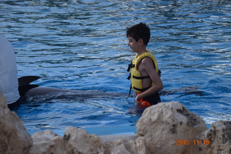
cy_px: 77
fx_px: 1251
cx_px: 116
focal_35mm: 195
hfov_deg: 10.6
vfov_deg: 7.0
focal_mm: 130
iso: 400
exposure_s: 1/1600
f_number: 6.3
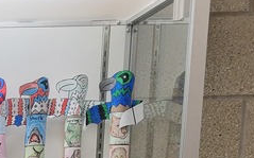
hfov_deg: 14.9
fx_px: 816
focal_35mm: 118
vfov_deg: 10.2
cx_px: -235
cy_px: 326
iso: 160
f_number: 1.8
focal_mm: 5.4
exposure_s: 1/120
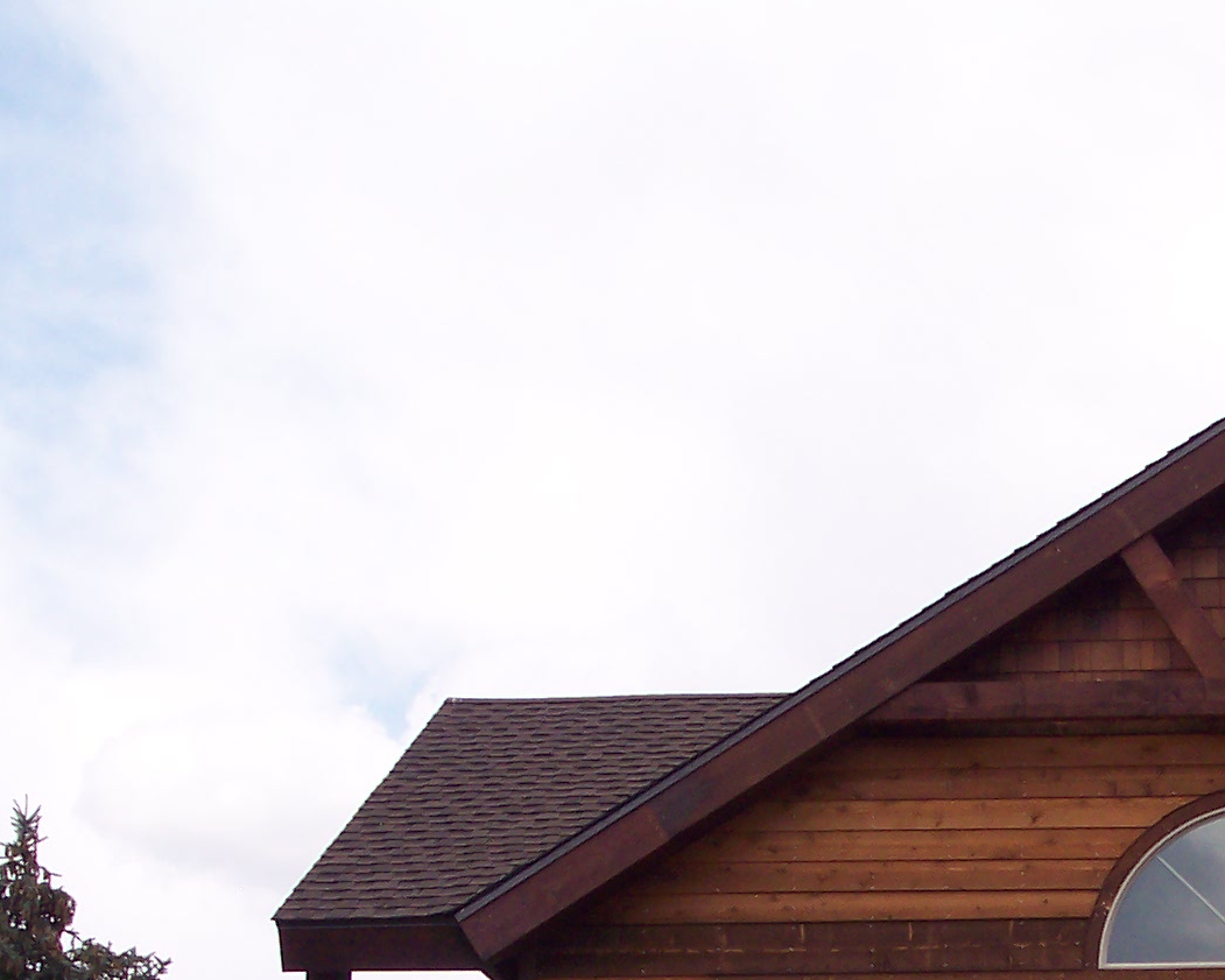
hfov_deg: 20.5
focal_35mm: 91
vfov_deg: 16.6
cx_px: 1178
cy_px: 929
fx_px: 3300
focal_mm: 8
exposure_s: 1/700
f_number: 4.8
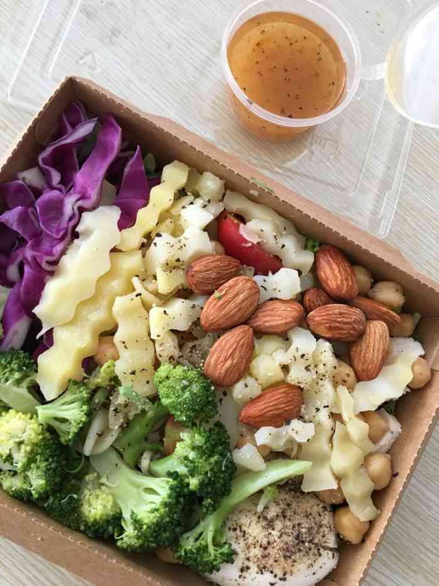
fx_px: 490
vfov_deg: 61.7
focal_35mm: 29
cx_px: 220
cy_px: 293
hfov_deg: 48.2
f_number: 2.2
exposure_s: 1/33
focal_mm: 4.15
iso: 50
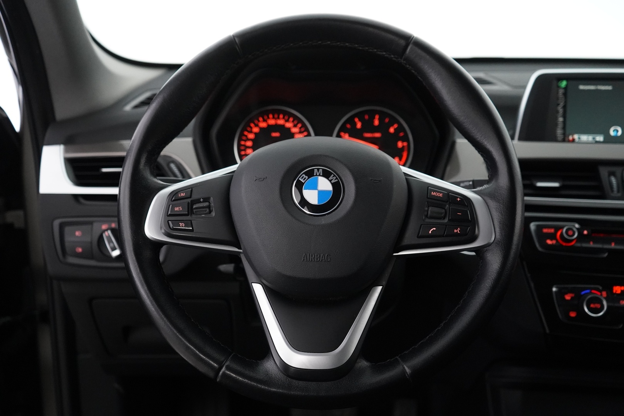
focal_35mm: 35
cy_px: 208
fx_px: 607
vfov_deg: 37.9
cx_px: 312
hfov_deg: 54.4
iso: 8000
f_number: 4
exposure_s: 1/80
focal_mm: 35
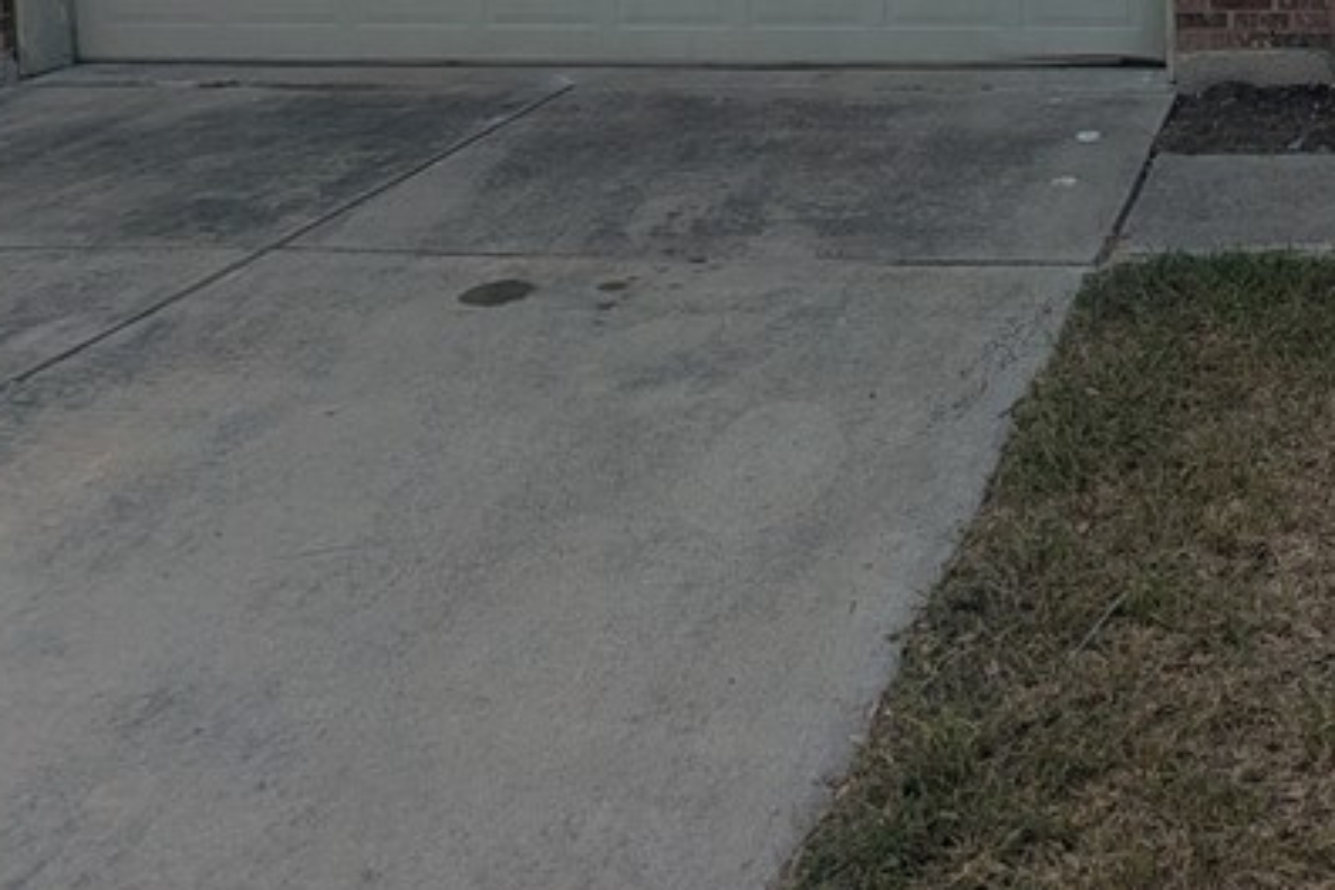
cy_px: -142
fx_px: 1594
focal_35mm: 43
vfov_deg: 27.8
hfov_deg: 41.1
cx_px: 1251
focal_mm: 2.35
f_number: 2.2
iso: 37
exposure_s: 1/3571
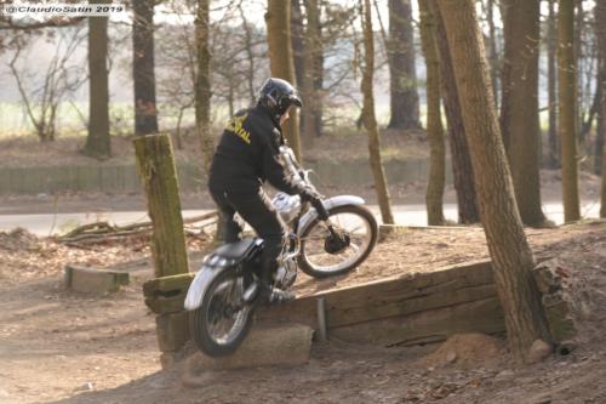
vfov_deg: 9.5
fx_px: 2440
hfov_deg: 14.2
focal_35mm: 145
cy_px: 202
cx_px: 303
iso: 250
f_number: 6.3
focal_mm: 145
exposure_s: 1/100
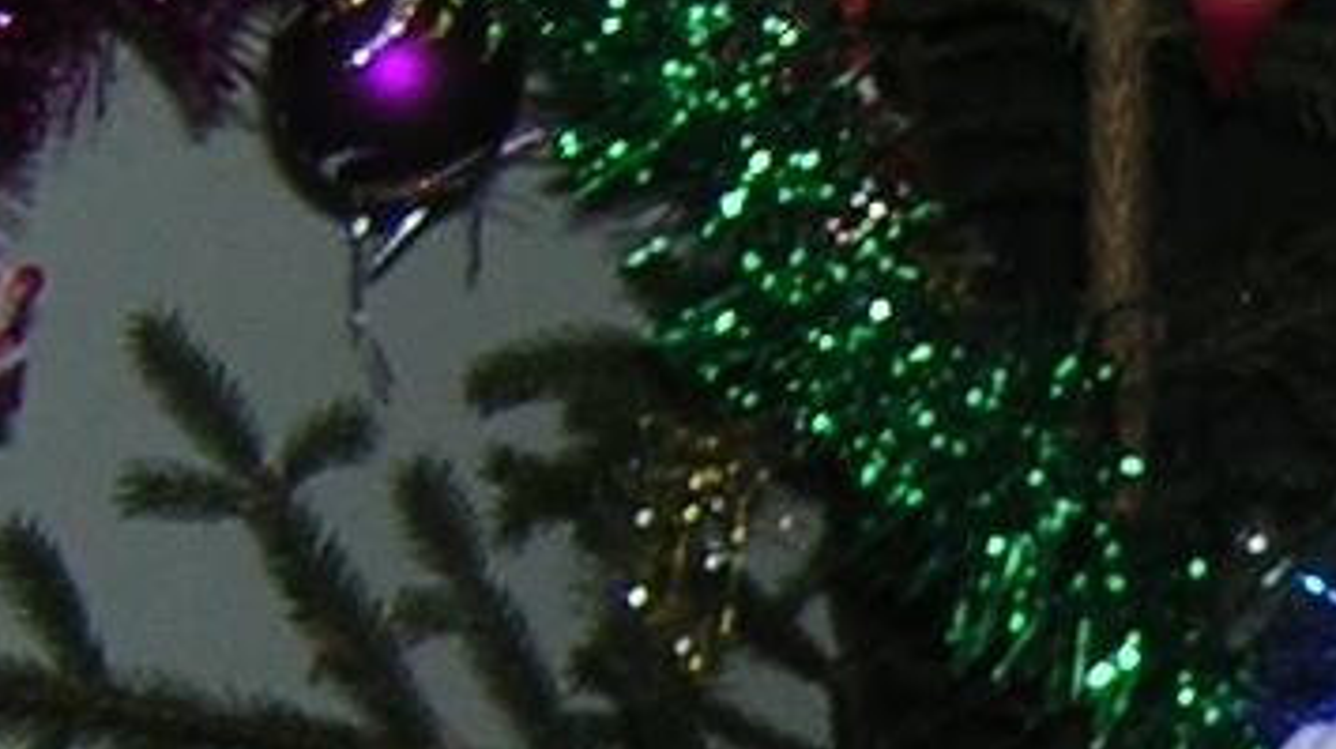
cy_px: 730
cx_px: 2013
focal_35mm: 177
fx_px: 6265
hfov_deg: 11.6
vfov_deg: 6.8
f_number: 2.6
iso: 100
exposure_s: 1/60.1
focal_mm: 4.7
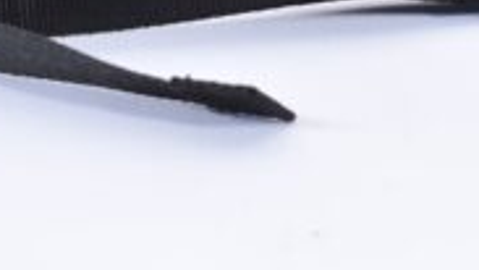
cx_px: 497
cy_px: -97
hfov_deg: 10.9
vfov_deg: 6.1
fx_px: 2490
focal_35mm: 196
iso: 640
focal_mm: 38
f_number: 5
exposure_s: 1/40
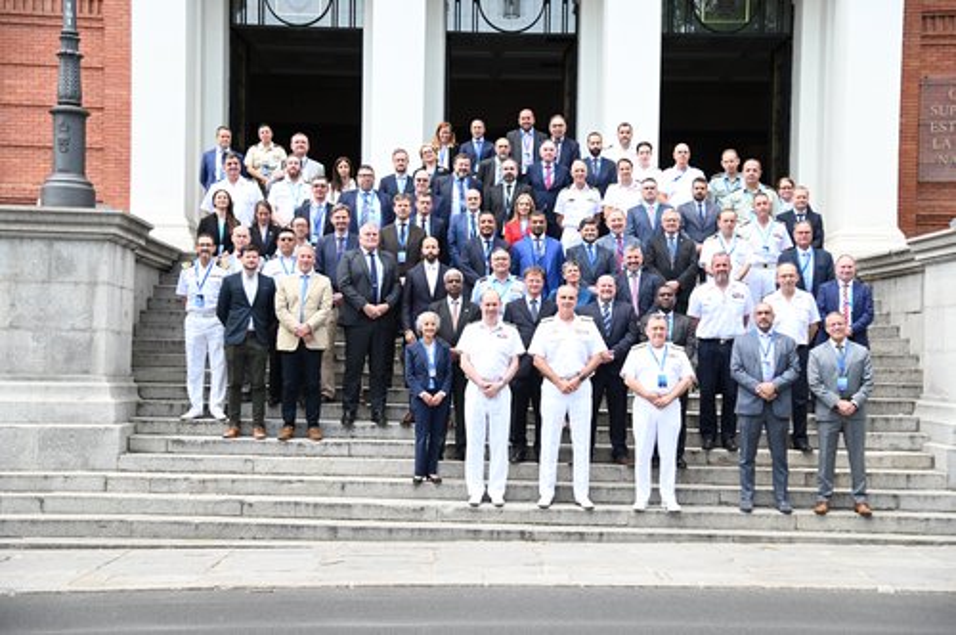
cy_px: 318
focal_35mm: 52
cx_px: 478
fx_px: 1379
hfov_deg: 38.2
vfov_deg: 25.9
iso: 100
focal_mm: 52
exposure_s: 1/200
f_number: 4
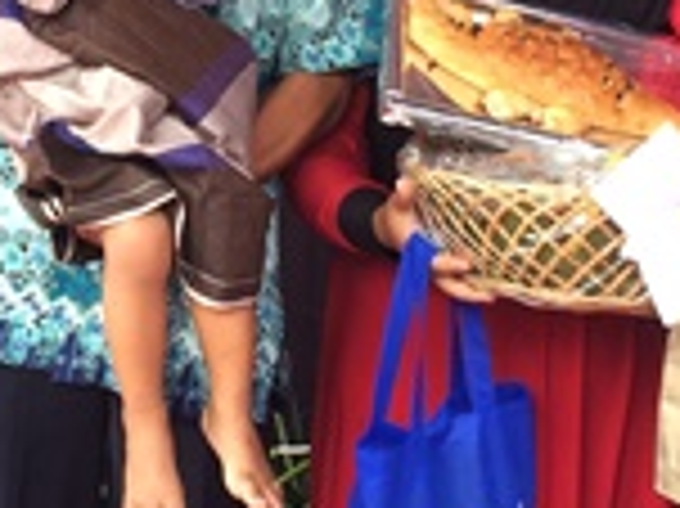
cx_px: 158
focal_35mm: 123
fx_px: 2414
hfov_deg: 15.9
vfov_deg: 12.0
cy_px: 126
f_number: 2.2
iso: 32
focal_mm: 4.15
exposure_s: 1/60
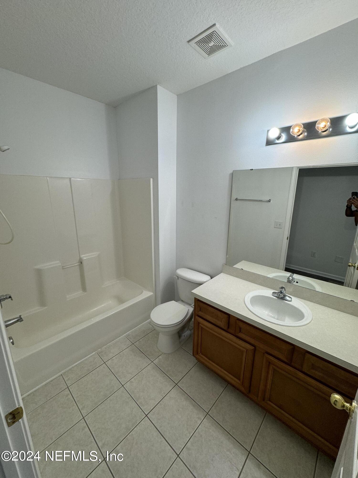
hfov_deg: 85.7
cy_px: 239
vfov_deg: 102.1
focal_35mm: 14
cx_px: 179
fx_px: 193
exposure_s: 1/120
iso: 125
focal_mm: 2.22
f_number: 2.2
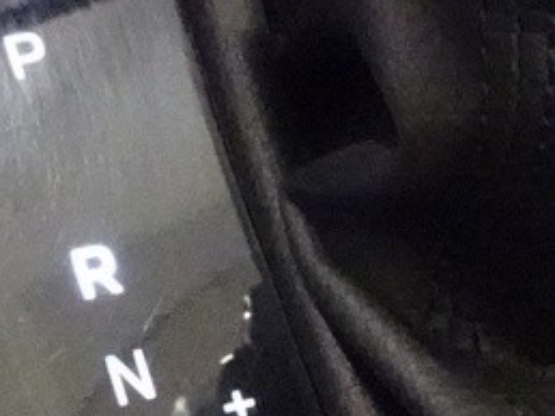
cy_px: 364
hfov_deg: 14.2
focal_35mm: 134
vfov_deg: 11.0
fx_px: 2146
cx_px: 688
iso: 2500
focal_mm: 4.25
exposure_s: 1/30
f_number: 3.5
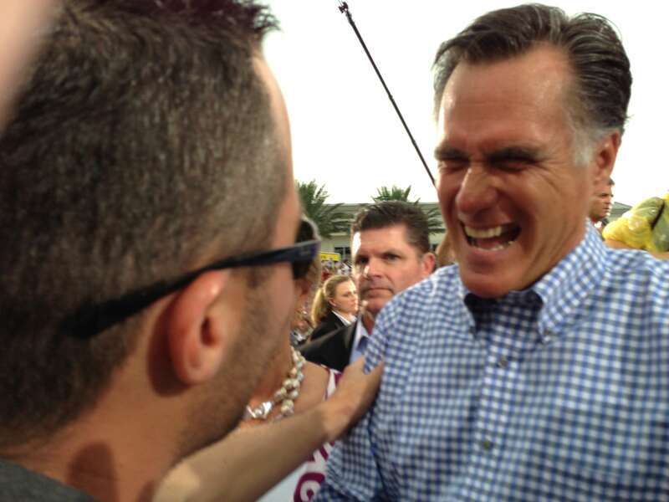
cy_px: 251
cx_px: 334
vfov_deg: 42.9
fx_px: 638
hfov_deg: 55.4
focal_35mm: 33
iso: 50
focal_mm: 4.13
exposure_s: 1/122
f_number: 2.4
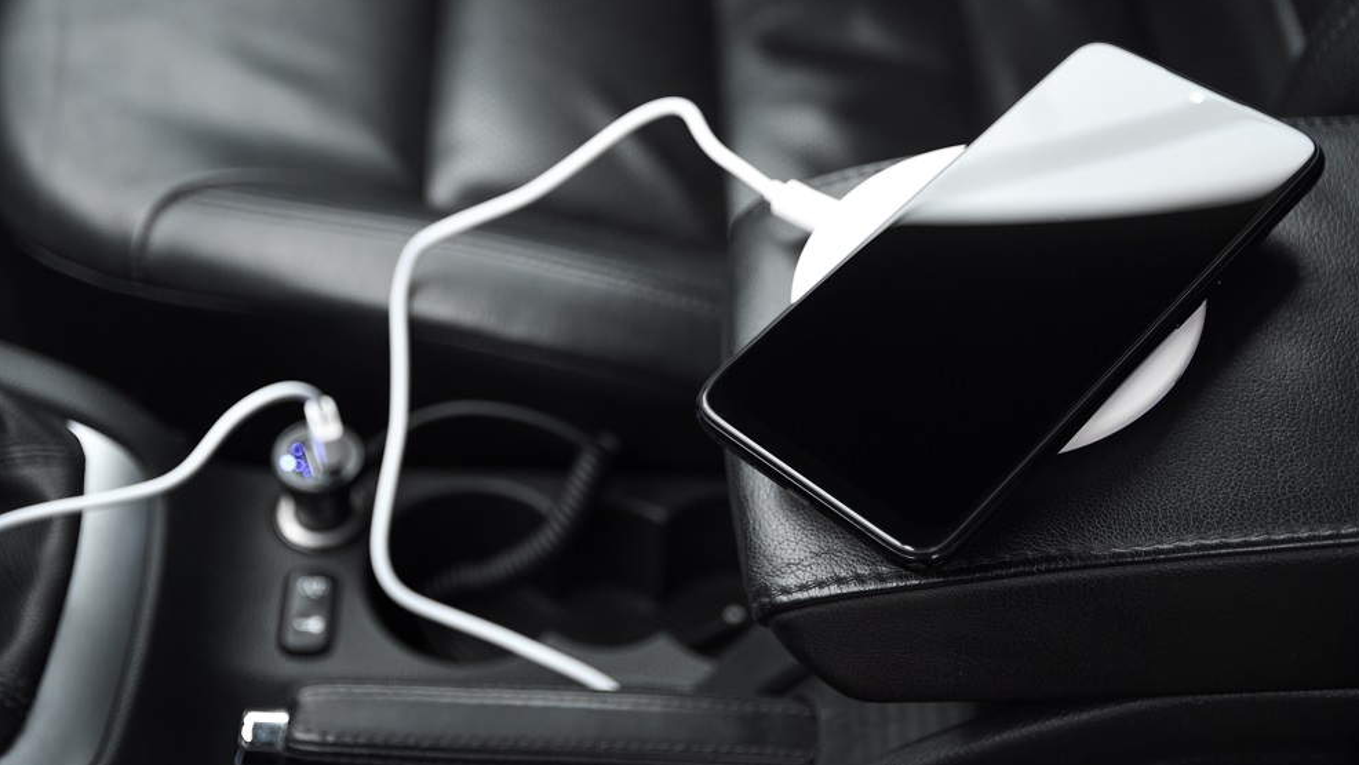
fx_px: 1838
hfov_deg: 40.6
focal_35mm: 51
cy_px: 319
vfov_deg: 23.5
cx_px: 688
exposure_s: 1/50
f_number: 2.8
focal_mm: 32
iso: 640
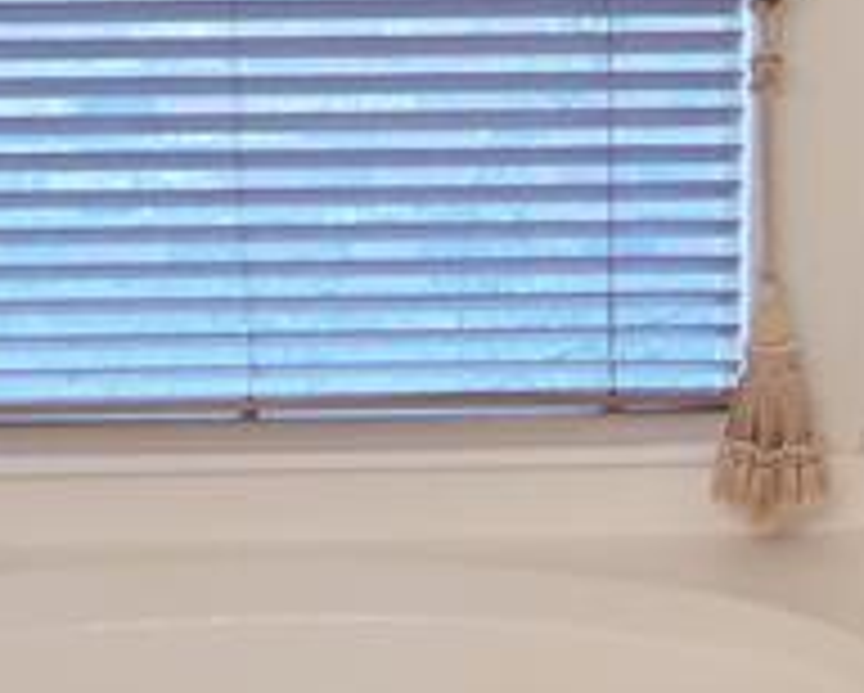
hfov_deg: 27.0
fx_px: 1792
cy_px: 22
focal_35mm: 70
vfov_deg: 21.2
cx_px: 536
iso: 200
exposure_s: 1/40
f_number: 4
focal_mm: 14
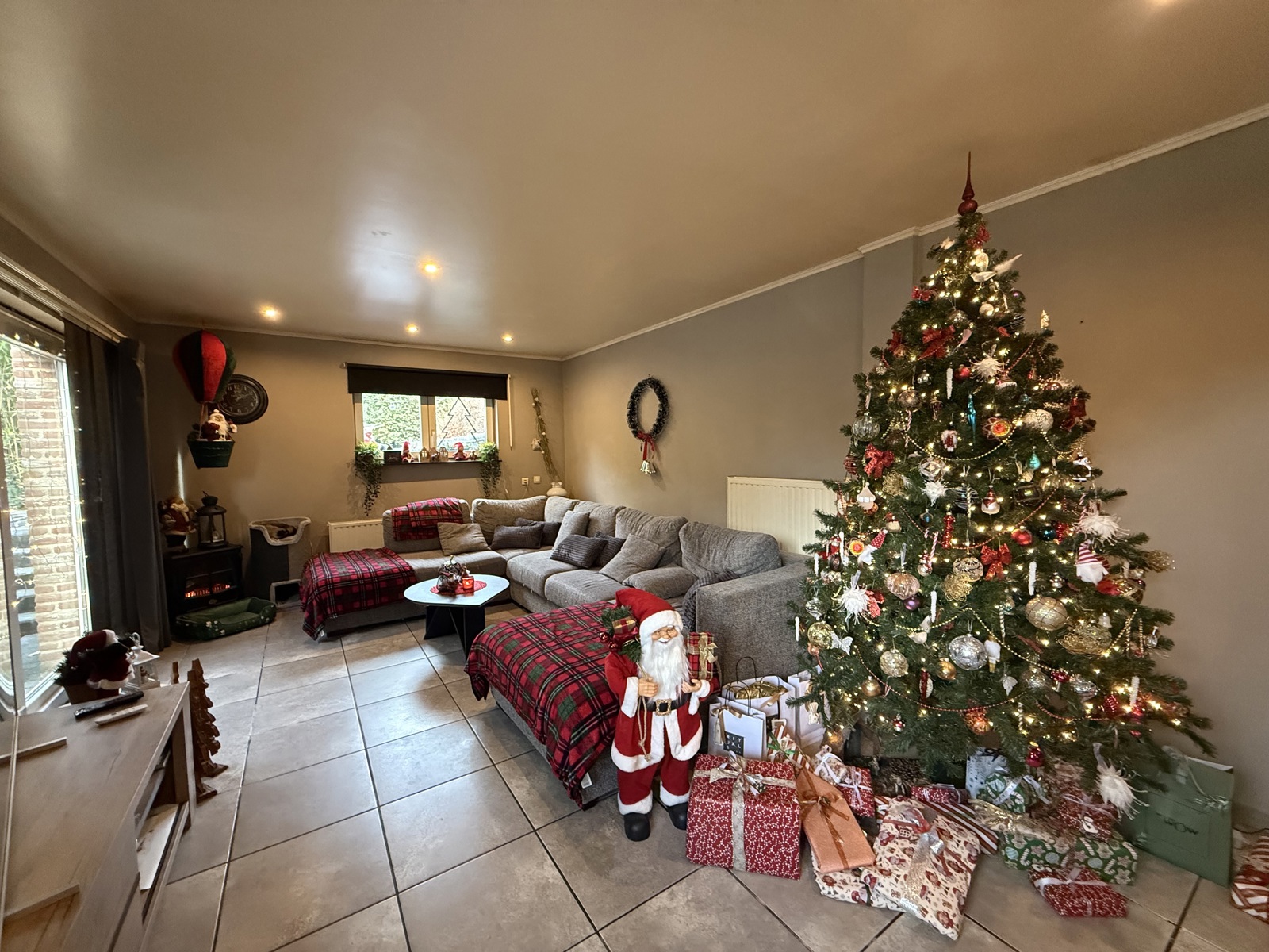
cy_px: 476
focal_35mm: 14
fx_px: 513
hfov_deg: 102.1
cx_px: 634
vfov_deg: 85.7
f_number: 2.2
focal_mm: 2.22
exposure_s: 1/49
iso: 800
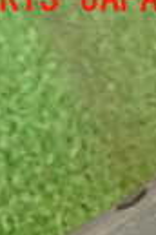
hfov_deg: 9.8
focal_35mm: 121
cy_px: 386
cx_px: 394
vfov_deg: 15.2
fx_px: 786
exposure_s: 1/30
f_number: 2
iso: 250
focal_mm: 4.5
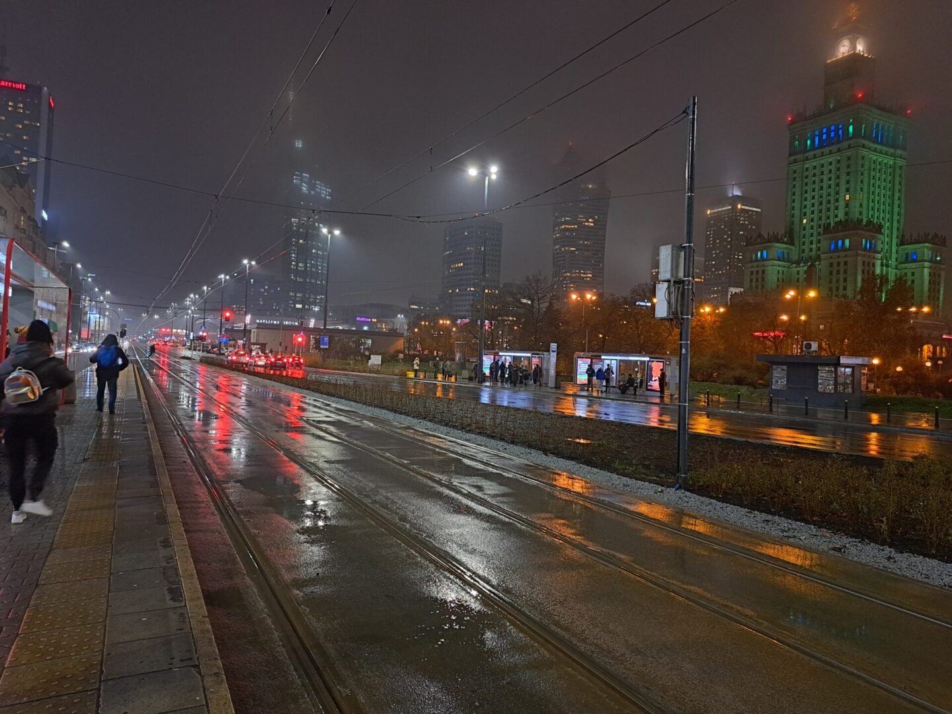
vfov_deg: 56.8
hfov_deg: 71.6
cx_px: 476
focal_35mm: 24
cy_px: 357
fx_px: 660
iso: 800
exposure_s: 1/25
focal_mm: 5.23
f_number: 1.8
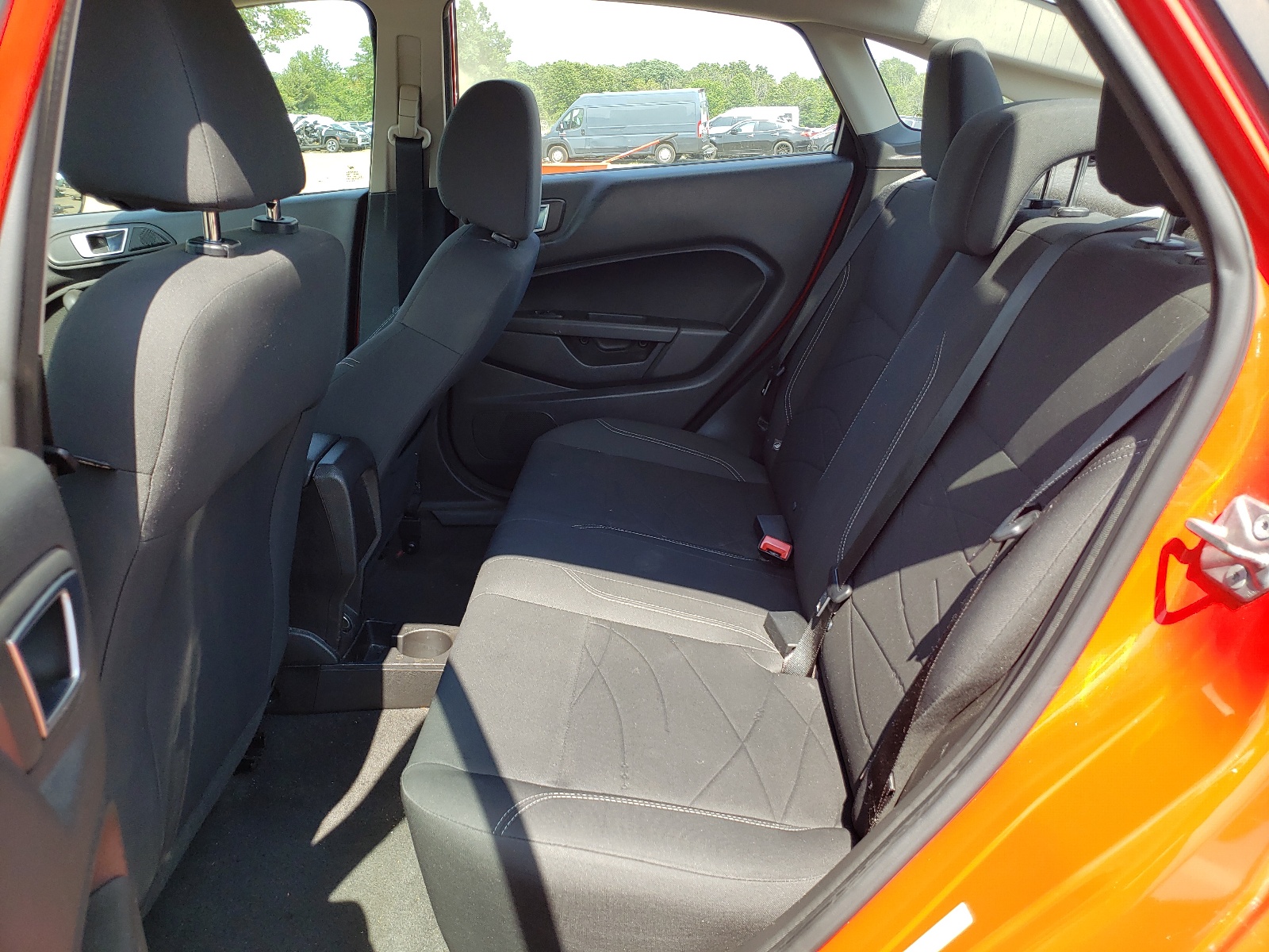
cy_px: 476
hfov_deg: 67.3
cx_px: 634
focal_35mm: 26
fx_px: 953
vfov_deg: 53.1
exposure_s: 1/455
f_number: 1.5
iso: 50
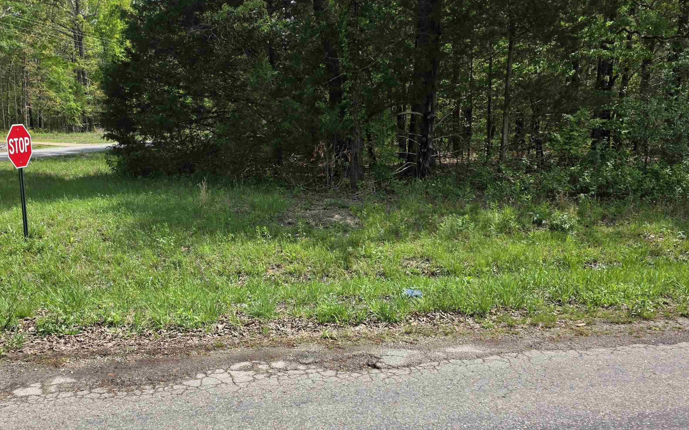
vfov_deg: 39.3
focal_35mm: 32
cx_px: 306
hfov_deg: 59.5
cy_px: 251
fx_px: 601
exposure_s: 1/3126
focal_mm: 6.3
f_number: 1.7
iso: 80
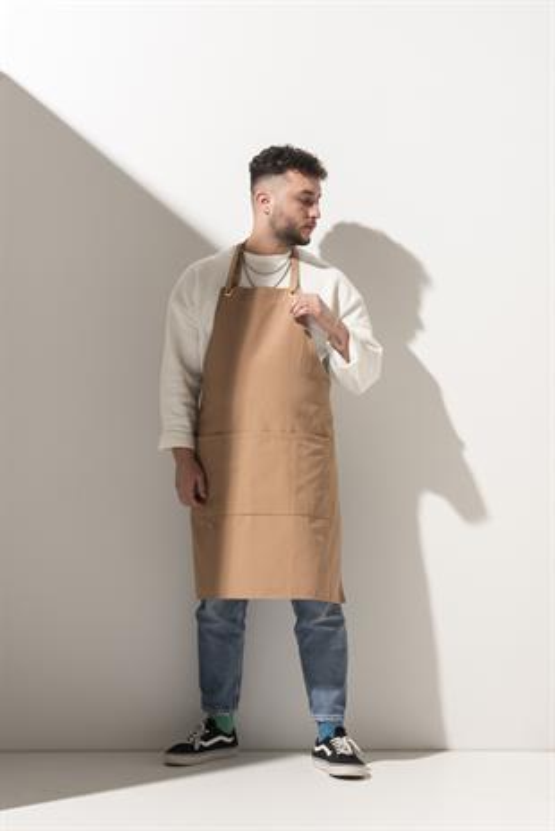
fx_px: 2263
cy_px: 416
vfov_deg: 20.8
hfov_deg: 14.0
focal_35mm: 98
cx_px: 278
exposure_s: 1/160
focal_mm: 98
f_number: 11
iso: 160
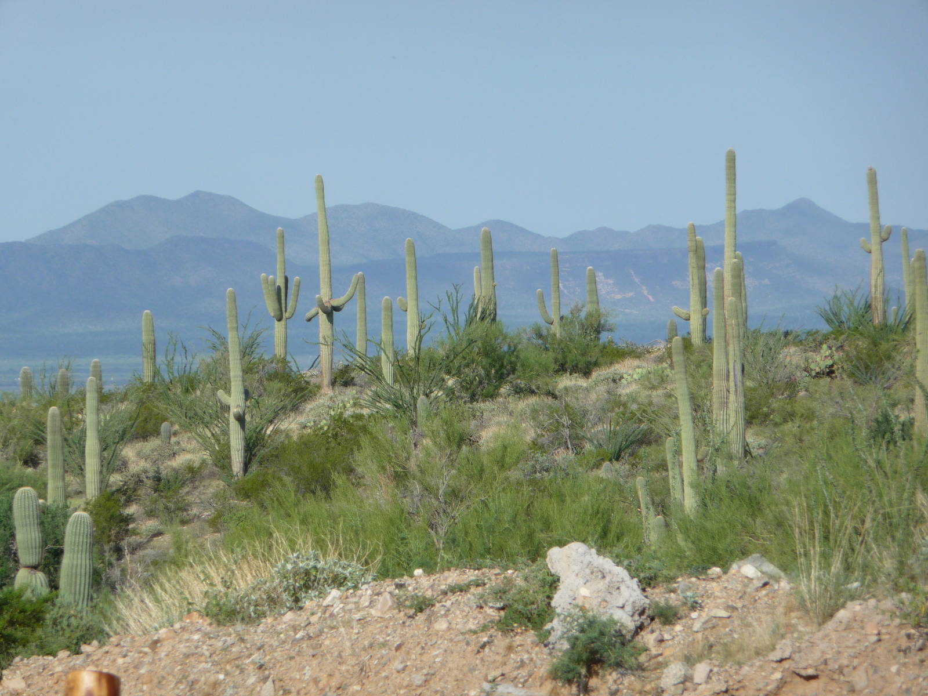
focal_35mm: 280
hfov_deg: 7.1
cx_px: 464
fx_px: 7506
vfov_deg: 5.3
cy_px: 348
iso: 100
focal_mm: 47
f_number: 4.9
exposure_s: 1/640
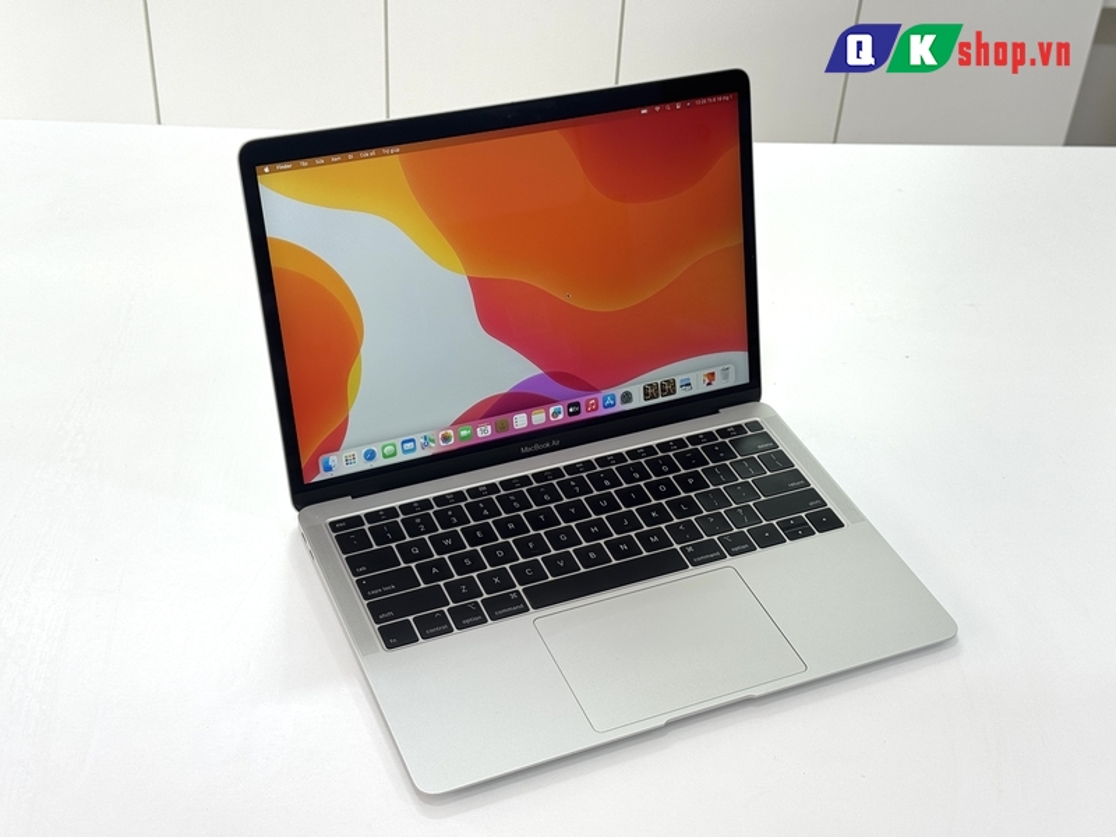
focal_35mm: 48
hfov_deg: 39.7
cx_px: 558
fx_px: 1547
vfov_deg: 30.3
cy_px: 418
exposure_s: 1/134
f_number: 1.78
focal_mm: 6.76
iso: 50
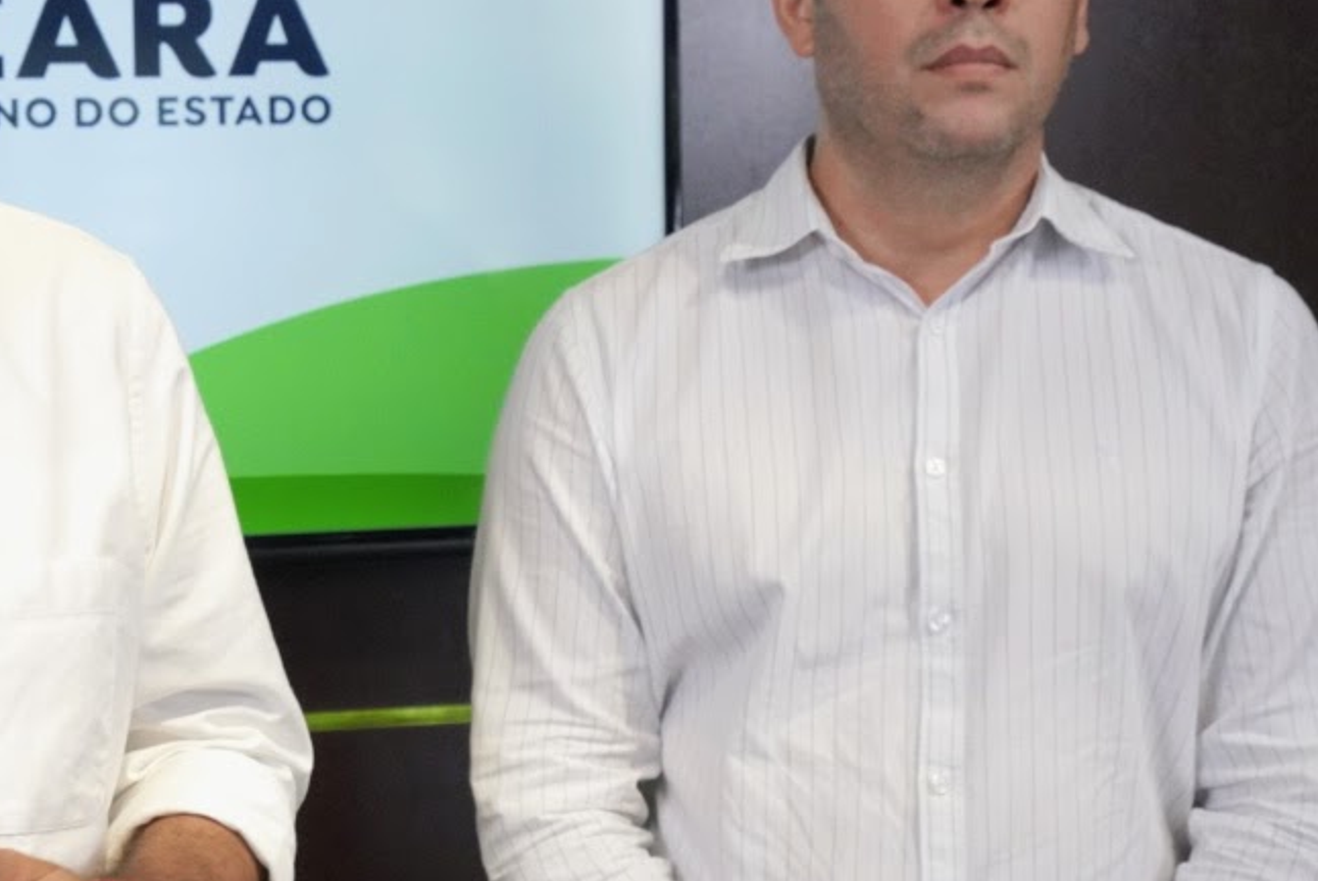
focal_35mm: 80
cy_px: 400
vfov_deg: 17.1
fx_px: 2931
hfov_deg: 24.8
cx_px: 226
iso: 2500
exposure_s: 1/200
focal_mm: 32
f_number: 6.7
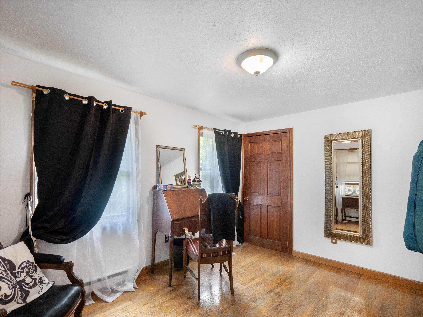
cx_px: 212
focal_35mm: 16
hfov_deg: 94.5
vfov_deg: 78.2
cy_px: 158
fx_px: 196
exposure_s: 1/60
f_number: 2.8
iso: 1250
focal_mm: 8
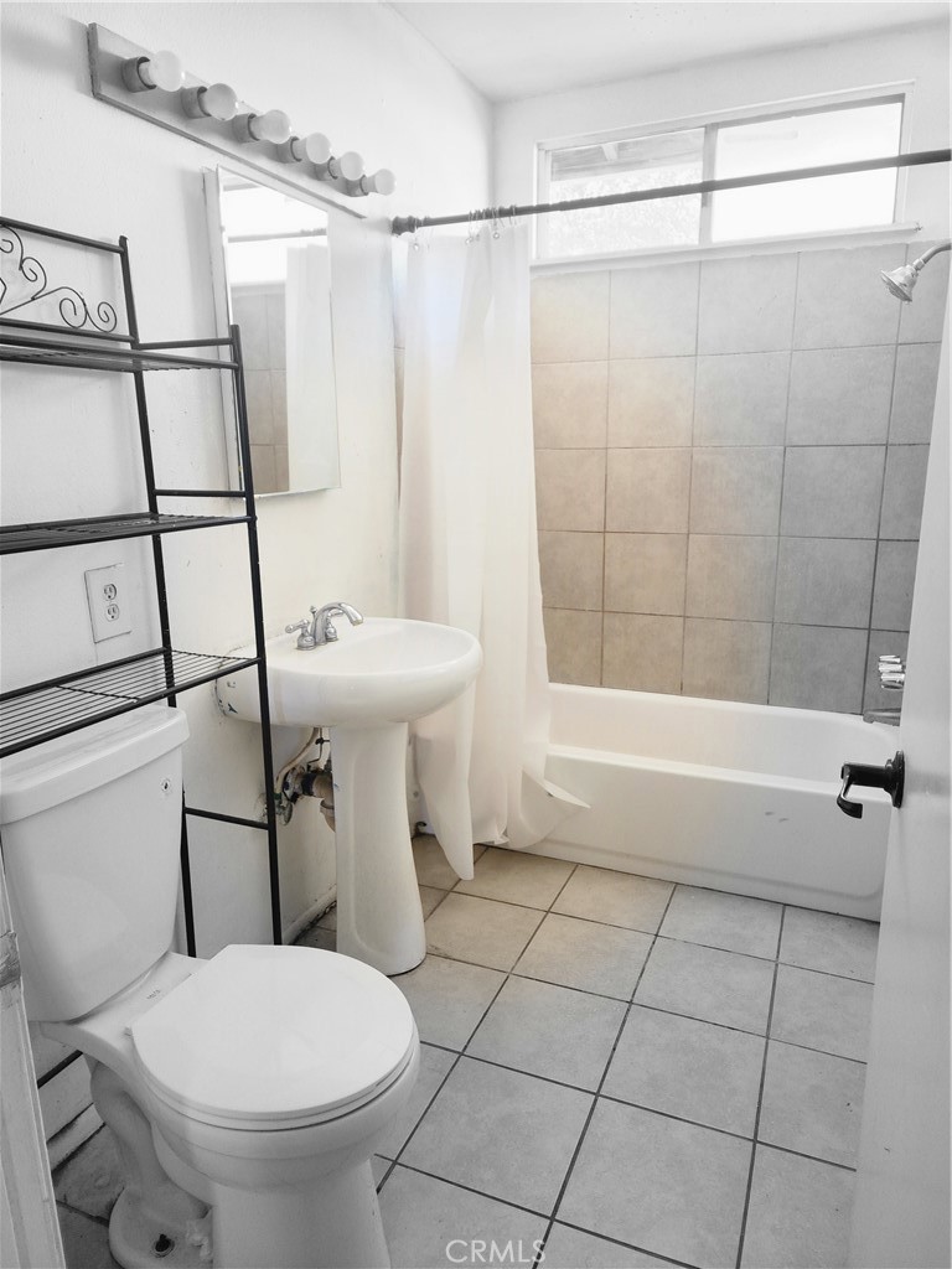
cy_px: 634
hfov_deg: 58.9
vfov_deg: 73.9
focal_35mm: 23
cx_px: 476
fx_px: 843
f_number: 1.8
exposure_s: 1/60
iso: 250
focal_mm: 6.4
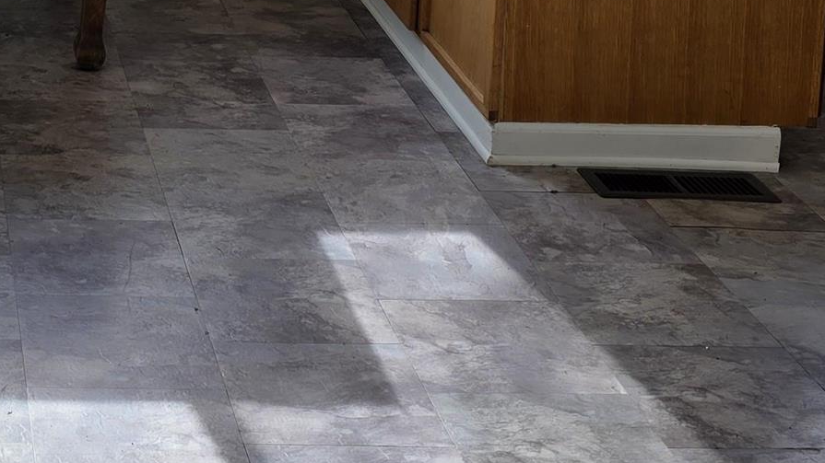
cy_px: -235
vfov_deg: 13.3
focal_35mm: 86
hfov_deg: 23.3
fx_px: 1881
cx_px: -67
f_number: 1.7
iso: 12
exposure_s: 1/134
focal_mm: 6.3
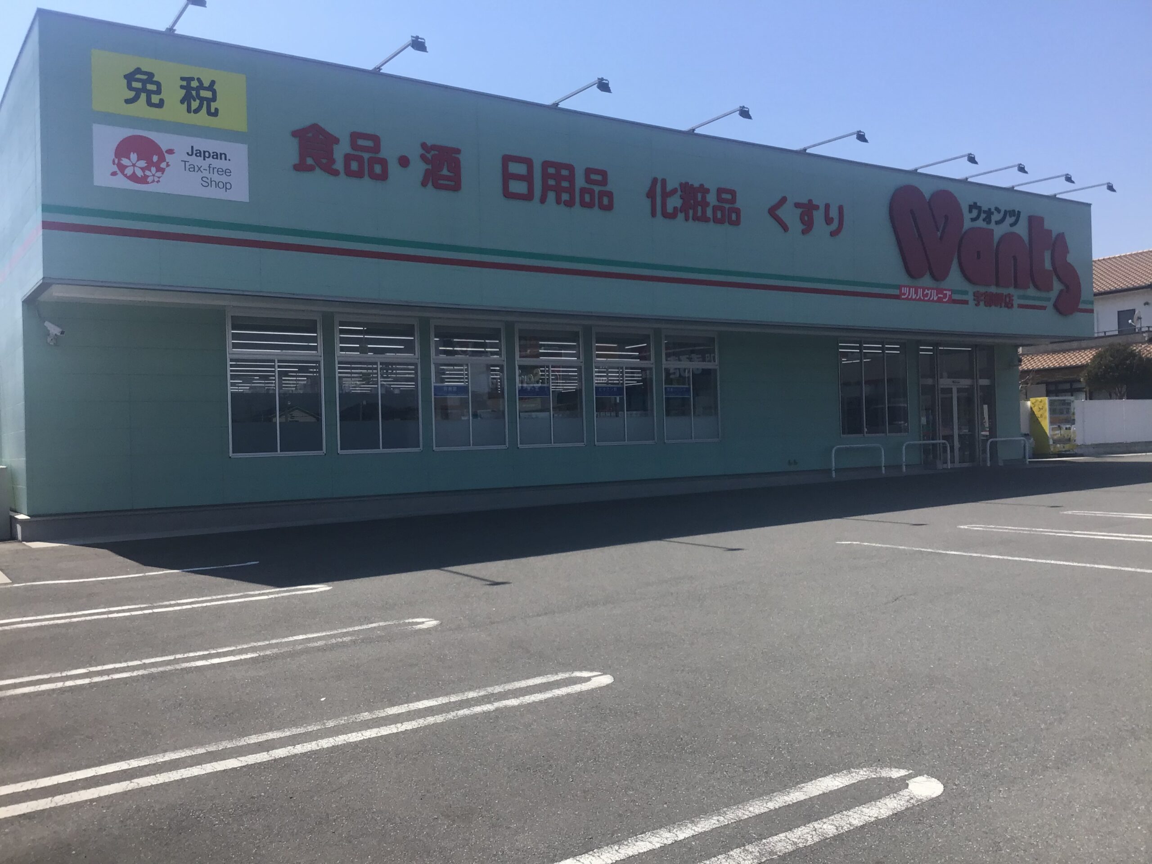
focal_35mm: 31
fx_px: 1032
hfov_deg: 58.4
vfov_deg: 45.4
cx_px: 576
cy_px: 432
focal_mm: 3.3
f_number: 2.4
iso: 25
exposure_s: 1/1335
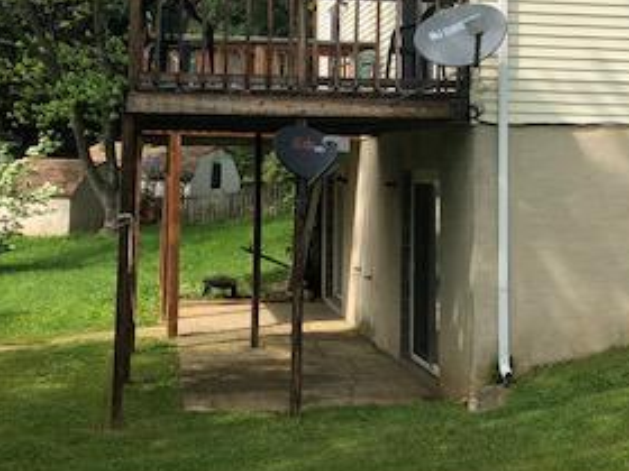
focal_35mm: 64
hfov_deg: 30.2
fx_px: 1163
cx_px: 375
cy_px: 65
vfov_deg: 22.5
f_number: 1.8
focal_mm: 4
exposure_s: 1/1779
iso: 20
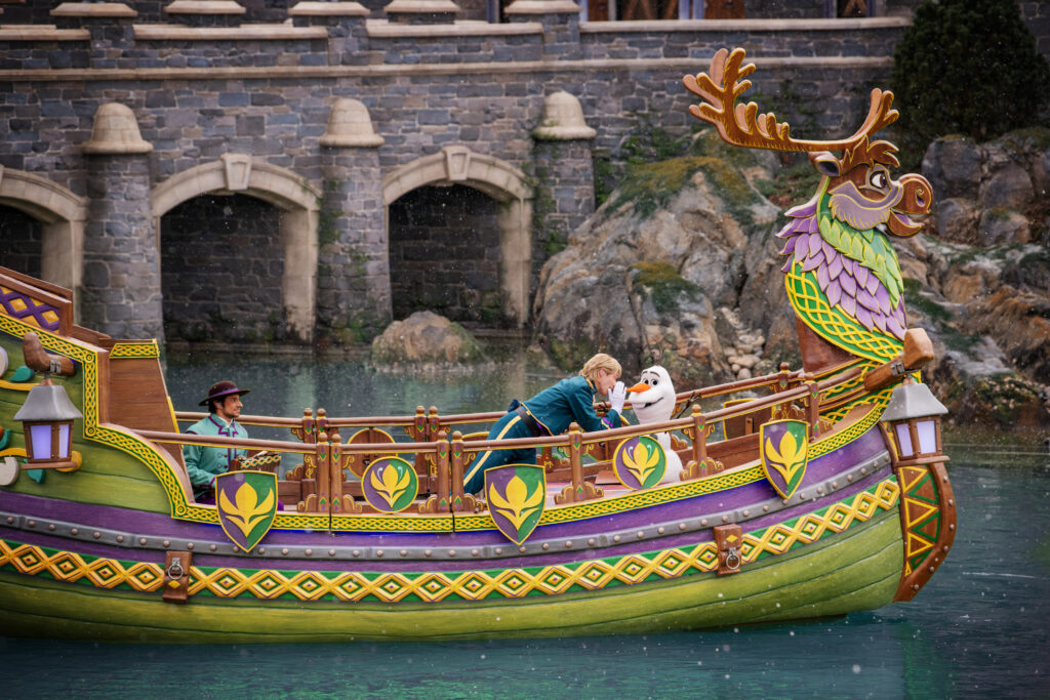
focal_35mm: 185
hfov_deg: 11.1
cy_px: 350
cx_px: 525
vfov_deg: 7.4
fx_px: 5396
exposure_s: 1/1600
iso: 640
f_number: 4
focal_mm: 185
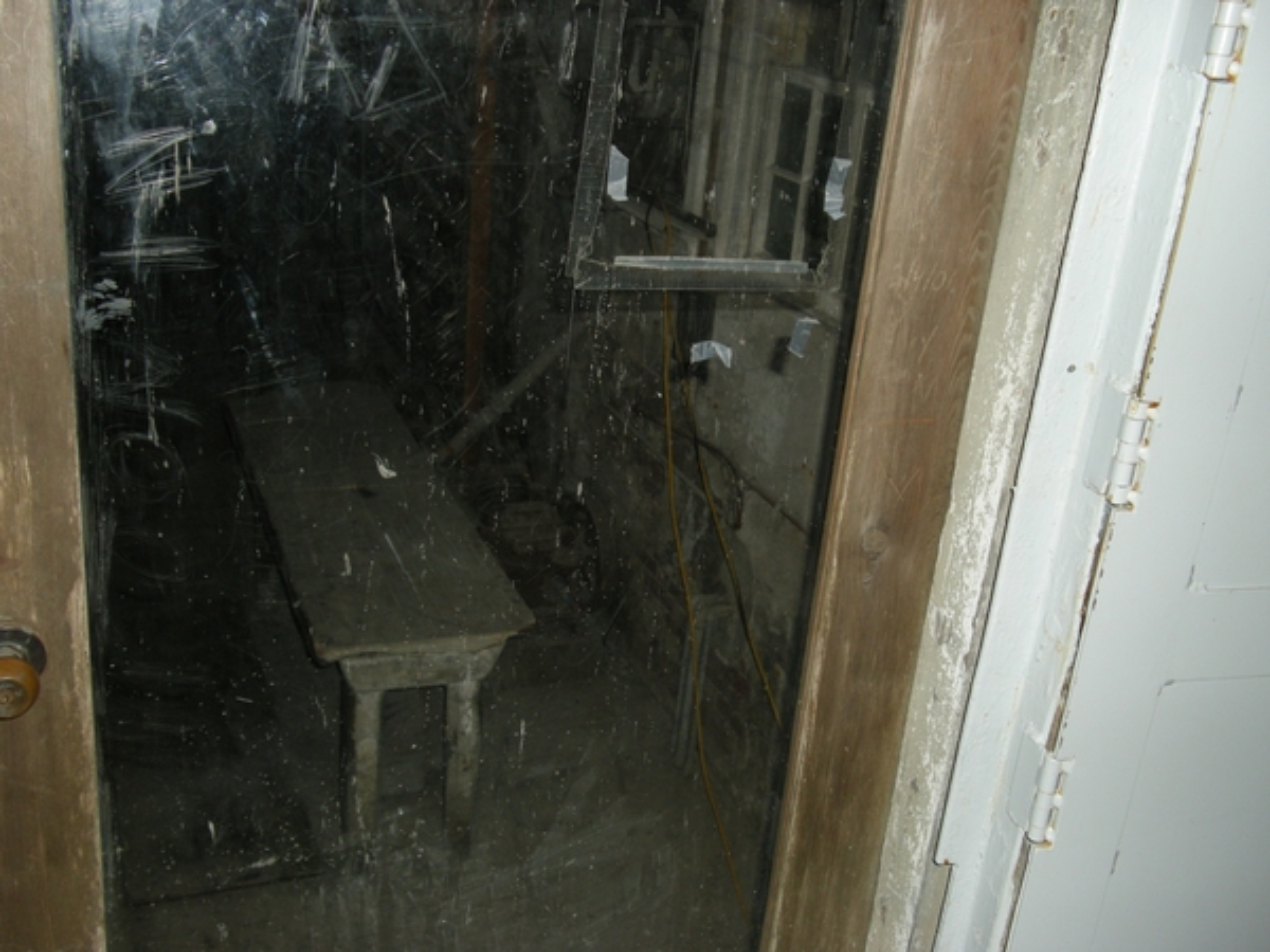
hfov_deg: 50.1
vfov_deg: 38.7
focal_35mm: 37
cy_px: 476
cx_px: 635
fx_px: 1357
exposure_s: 1/60
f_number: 2.8
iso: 176
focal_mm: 7.9
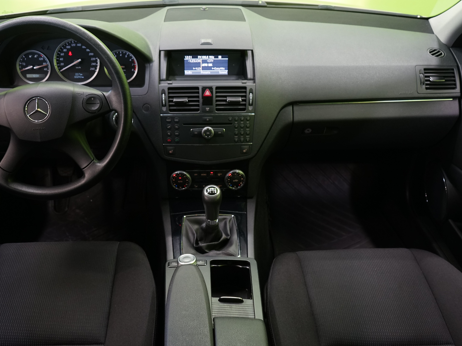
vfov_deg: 44.2
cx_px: 207
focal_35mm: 32
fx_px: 427
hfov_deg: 56.7
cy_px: 171
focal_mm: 29
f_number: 5
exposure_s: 1/15
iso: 1250
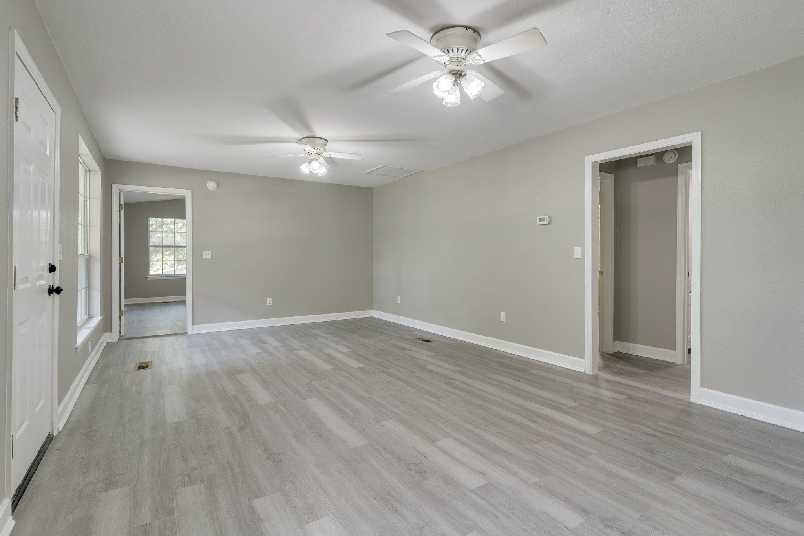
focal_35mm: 17
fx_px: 380
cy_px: 268
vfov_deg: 70.4
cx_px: 402
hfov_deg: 93.3
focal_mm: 17
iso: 100
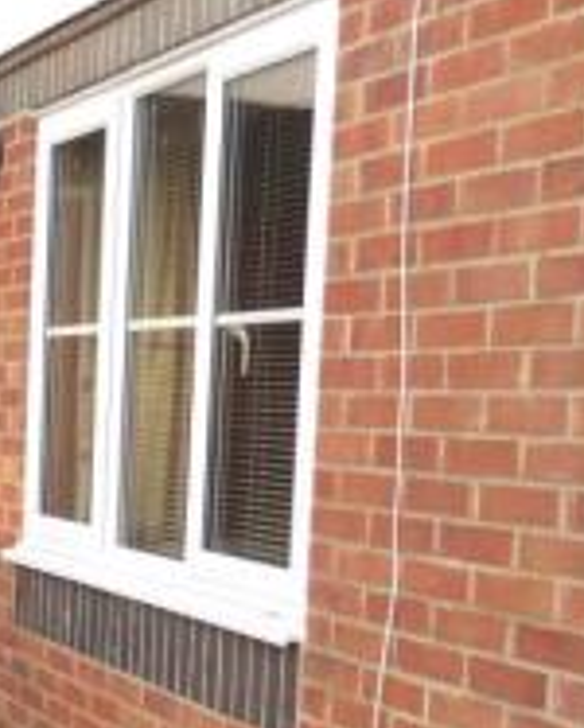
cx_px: -162
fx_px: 1575
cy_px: 590
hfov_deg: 19.5
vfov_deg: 25.6
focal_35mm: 73
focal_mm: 4.3
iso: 100
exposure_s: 1/60
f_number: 3.3
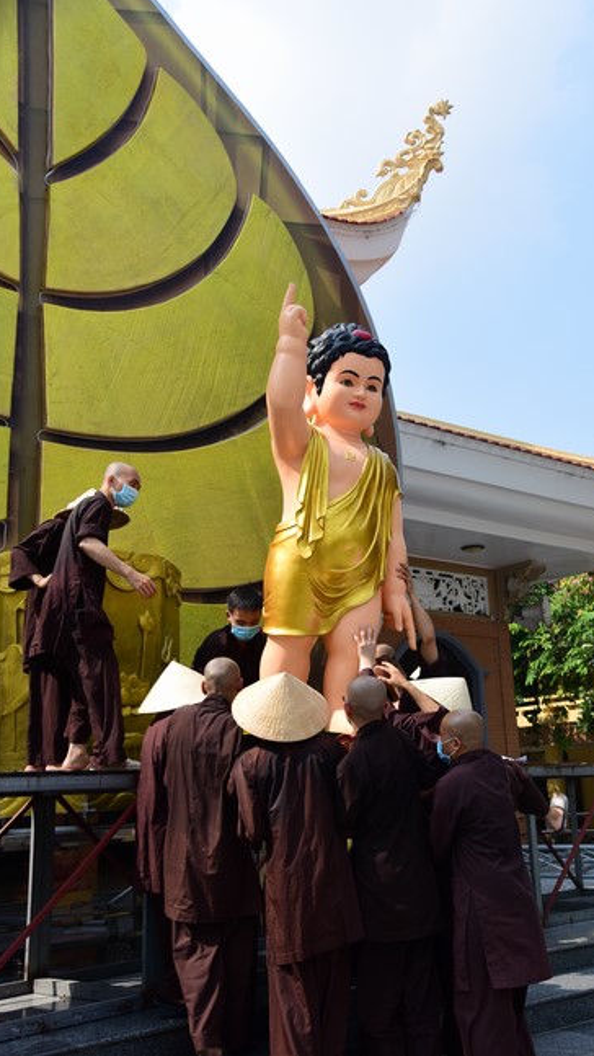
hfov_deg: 29.7
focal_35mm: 40
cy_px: 527
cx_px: 346
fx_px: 1120
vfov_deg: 50.5
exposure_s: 1/320
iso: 125
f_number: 6.3
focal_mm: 38
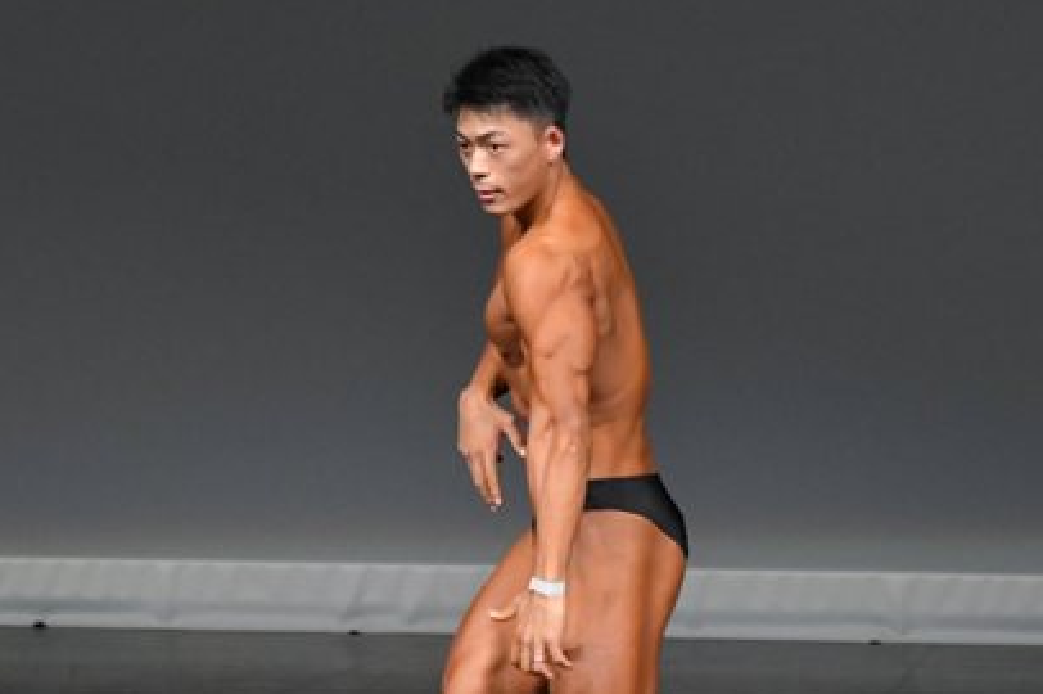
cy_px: 509
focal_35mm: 602
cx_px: 561
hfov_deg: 3.4
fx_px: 17427
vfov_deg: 2.3
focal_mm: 210
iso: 4000
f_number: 5.6
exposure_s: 1/400
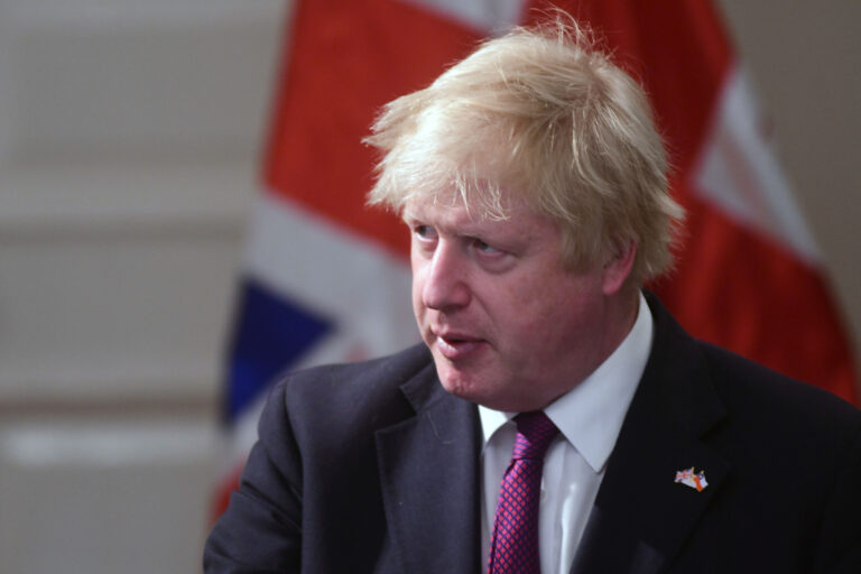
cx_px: 430
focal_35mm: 300
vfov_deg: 4.6
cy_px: 287
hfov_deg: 6.9
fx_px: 7174
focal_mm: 200
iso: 1600
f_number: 2.8
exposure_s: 1/160
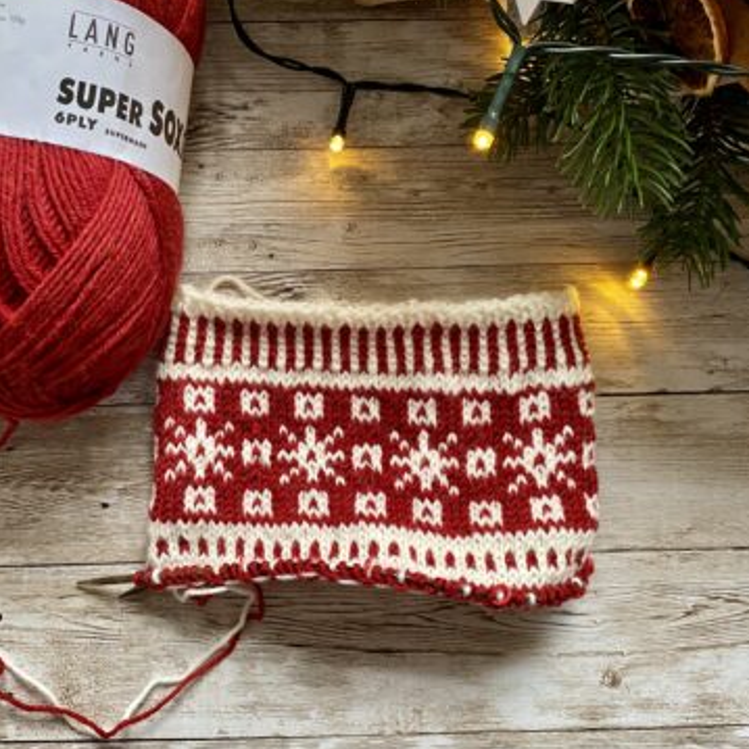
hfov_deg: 50.9
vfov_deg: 51.1
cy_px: 362
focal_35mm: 32
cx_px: 317
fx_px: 783
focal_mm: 4.25
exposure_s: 1/60
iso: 200
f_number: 1.8
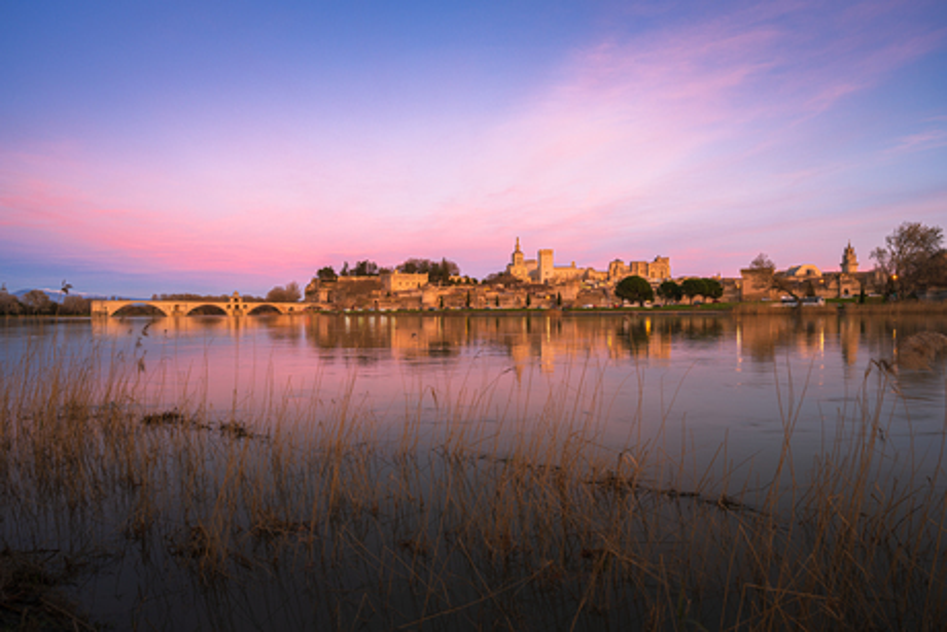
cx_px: 474
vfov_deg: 59.5
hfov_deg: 81.2
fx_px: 553
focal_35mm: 21
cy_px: 316
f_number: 4.5
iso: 64
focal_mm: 21
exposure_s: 1/10
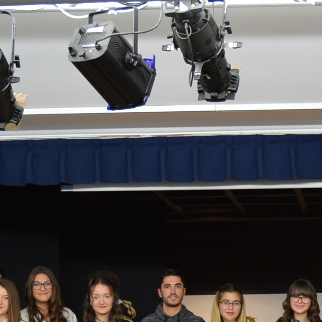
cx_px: 351
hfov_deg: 13.6
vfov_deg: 13.6
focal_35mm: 126
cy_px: 322
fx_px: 1326
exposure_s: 1/20
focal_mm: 22
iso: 400
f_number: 3.8
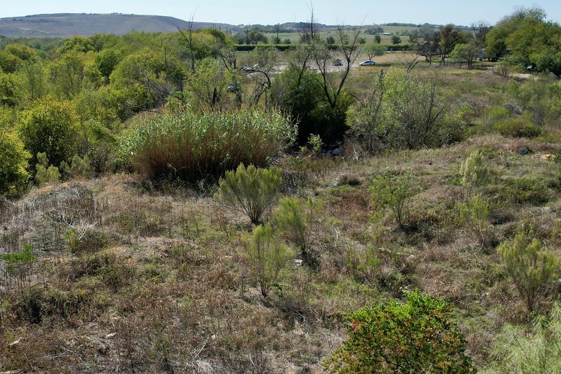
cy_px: 194
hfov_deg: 47.6
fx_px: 623
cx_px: 182
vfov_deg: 33.4
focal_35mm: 40
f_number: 2.8
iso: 140
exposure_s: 1/3000
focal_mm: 8.38
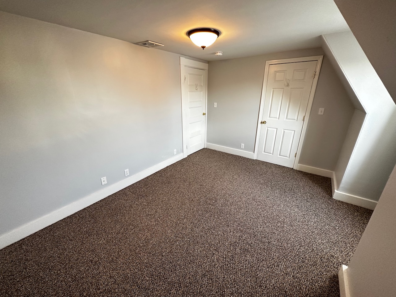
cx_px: 198
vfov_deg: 85.7
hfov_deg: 102.1
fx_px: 160
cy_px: 148
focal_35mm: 14
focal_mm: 2.22
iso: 250
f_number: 2.2
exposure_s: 1/60
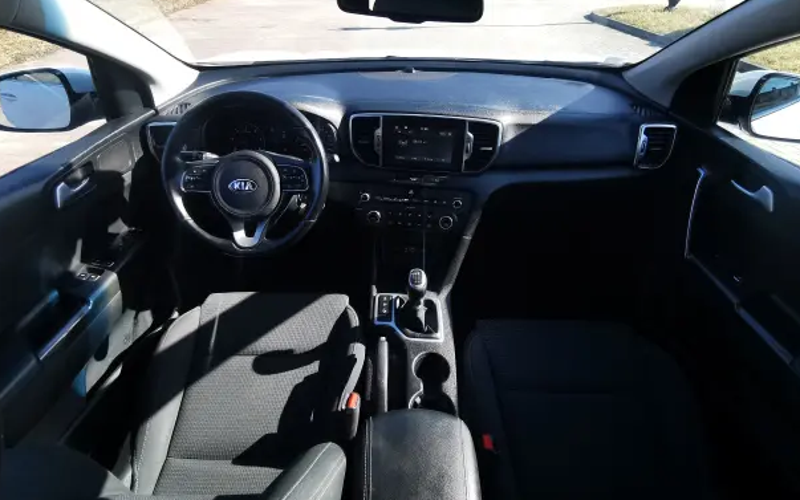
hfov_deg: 91.1
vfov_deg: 64.6
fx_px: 392
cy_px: 211
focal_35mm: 18
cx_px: 399
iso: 50
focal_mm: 2.35
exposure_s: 1/159
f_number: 2.2
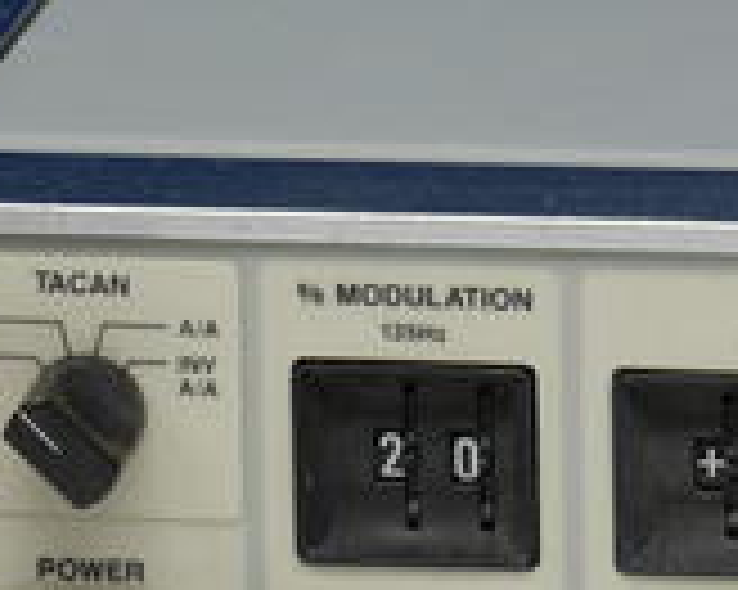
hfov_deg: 4.0
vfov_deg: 3.2
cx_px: 540
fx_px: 10587
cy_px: 527
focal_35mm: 485
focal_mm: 102
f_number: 9
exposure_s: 1/15
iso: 400
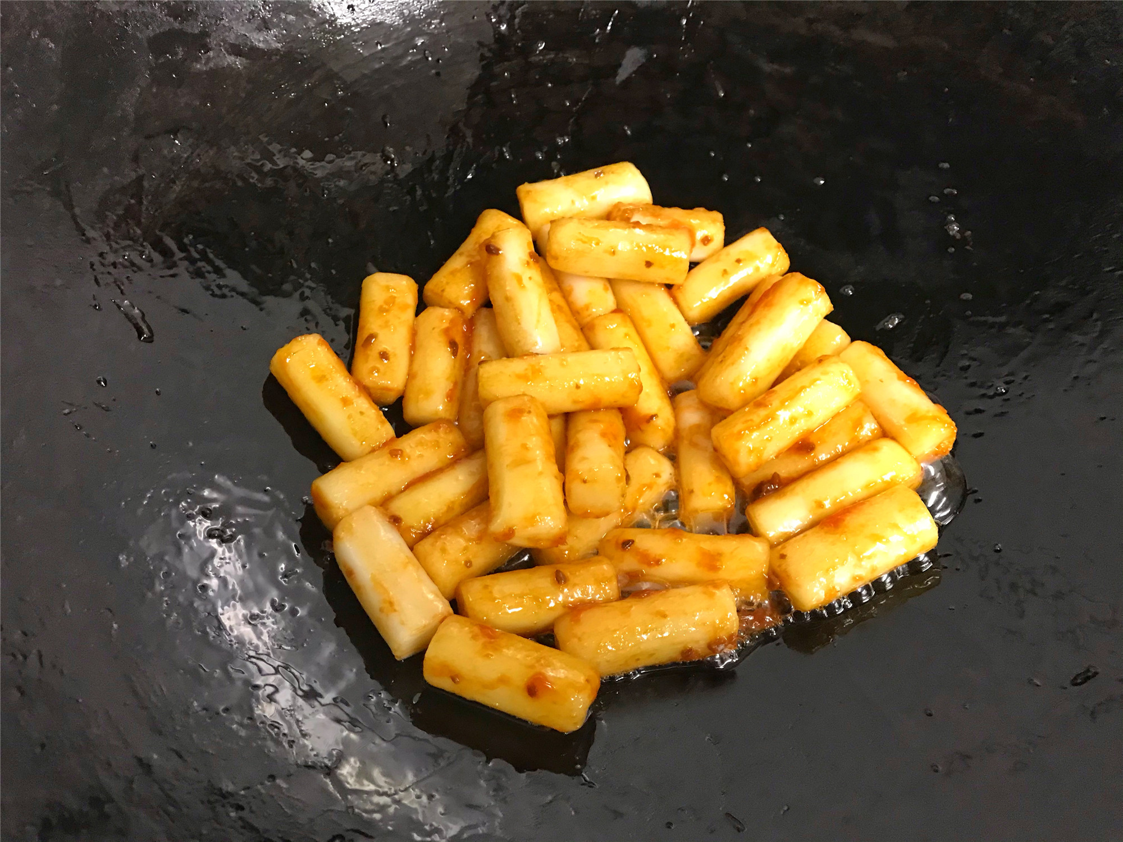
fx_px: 908
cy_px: 421
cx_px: 562
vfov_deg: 49.7
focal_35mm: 28
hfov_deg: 63.4
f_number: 1.8
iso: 100
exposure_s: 1/10
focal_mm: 3.99
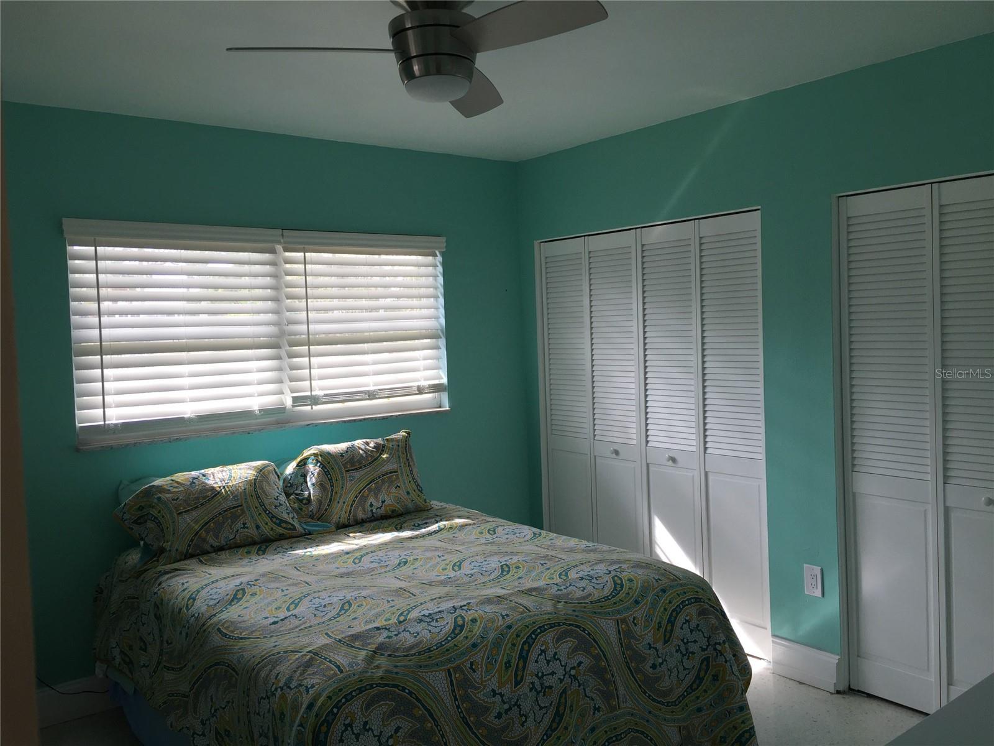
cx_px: 497
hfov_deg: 61.7
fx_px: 833
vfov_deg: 48.2
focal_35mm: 29
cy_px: 373
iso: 32
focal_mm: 4.15
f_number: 2.2
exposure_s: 1/197
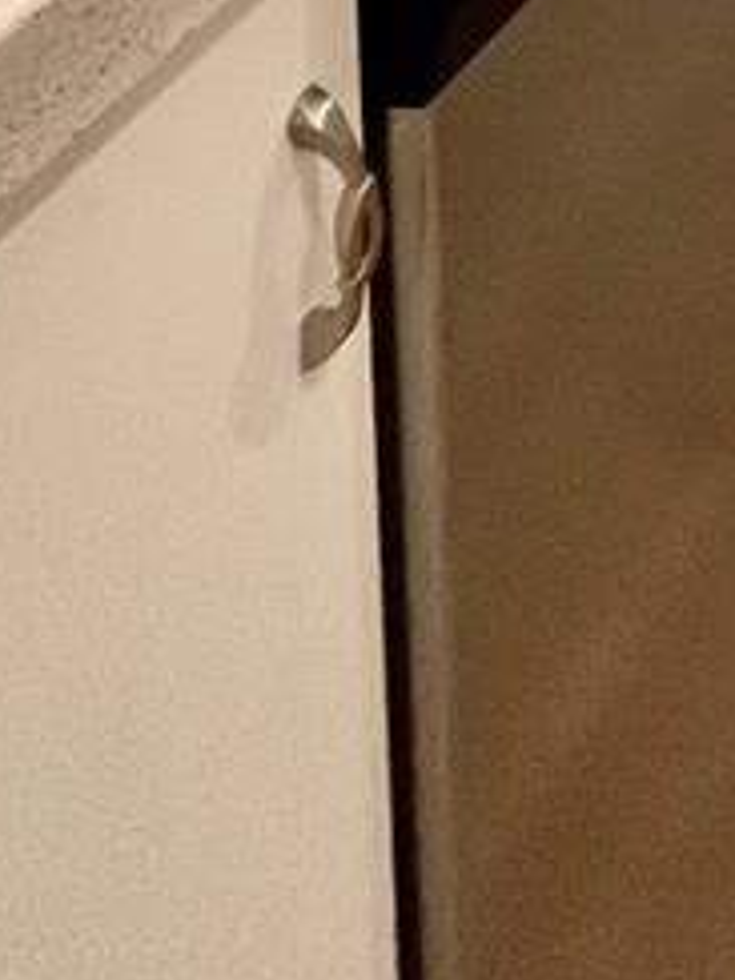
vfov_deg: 15.1
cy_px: -1386
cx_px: 1687
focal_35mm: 64
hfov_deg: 15.2
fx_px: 1812
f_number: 1.8
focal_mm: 1.57
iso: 160
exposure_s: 1/120
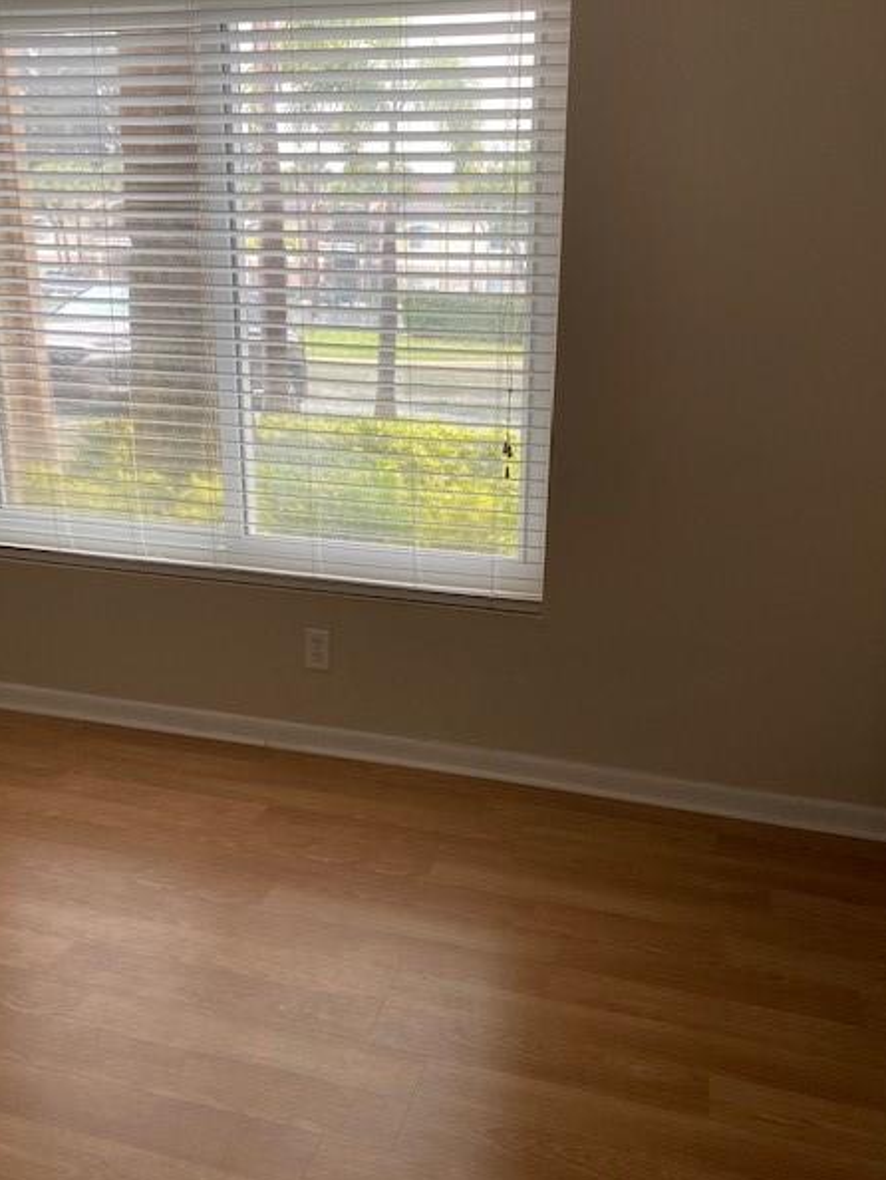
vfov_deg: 63.4
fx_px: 955
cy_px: 556
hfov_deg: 49.7
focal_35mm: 28
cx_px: 471
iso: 100
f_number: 1.8
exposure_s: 1/120
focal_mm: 4.25
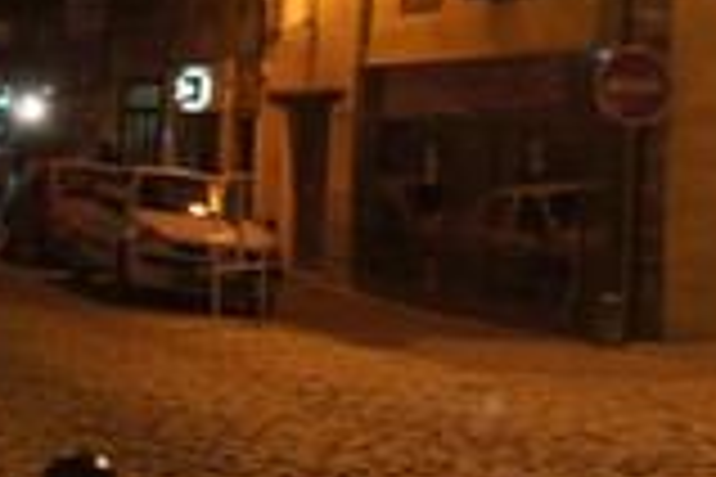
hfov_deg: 25.4
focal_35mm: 78
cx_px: 612
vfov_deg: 16.6
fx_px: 1551
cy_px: -137
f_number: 3.5
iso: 1000
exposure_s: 1/30
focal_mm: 18
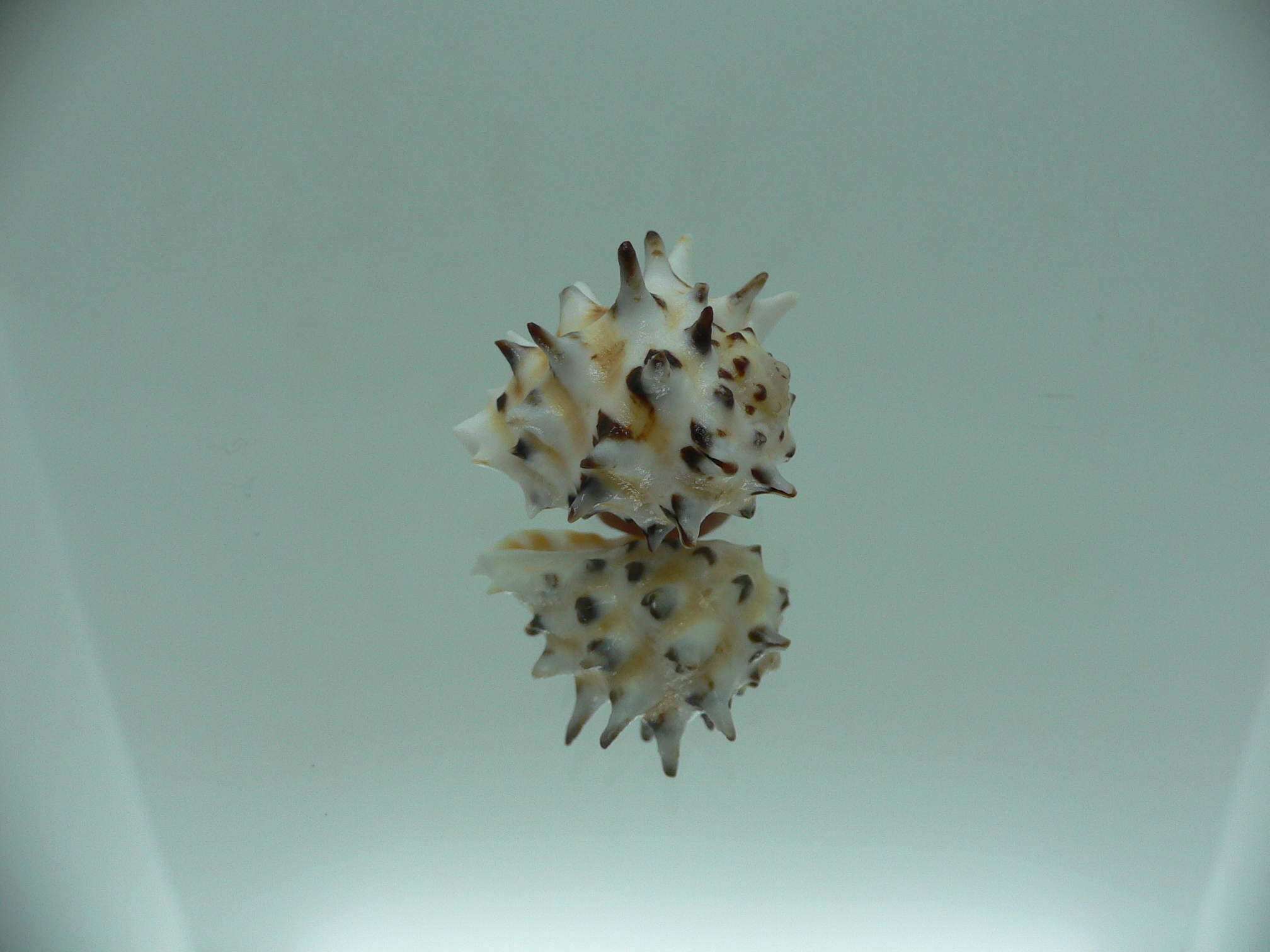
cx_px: 635
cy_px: 476
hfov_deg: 52.6
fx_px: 1284
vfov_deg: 40.7
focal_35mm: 35
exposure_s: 1/80
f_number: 2.8
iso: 80
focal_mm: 4.6
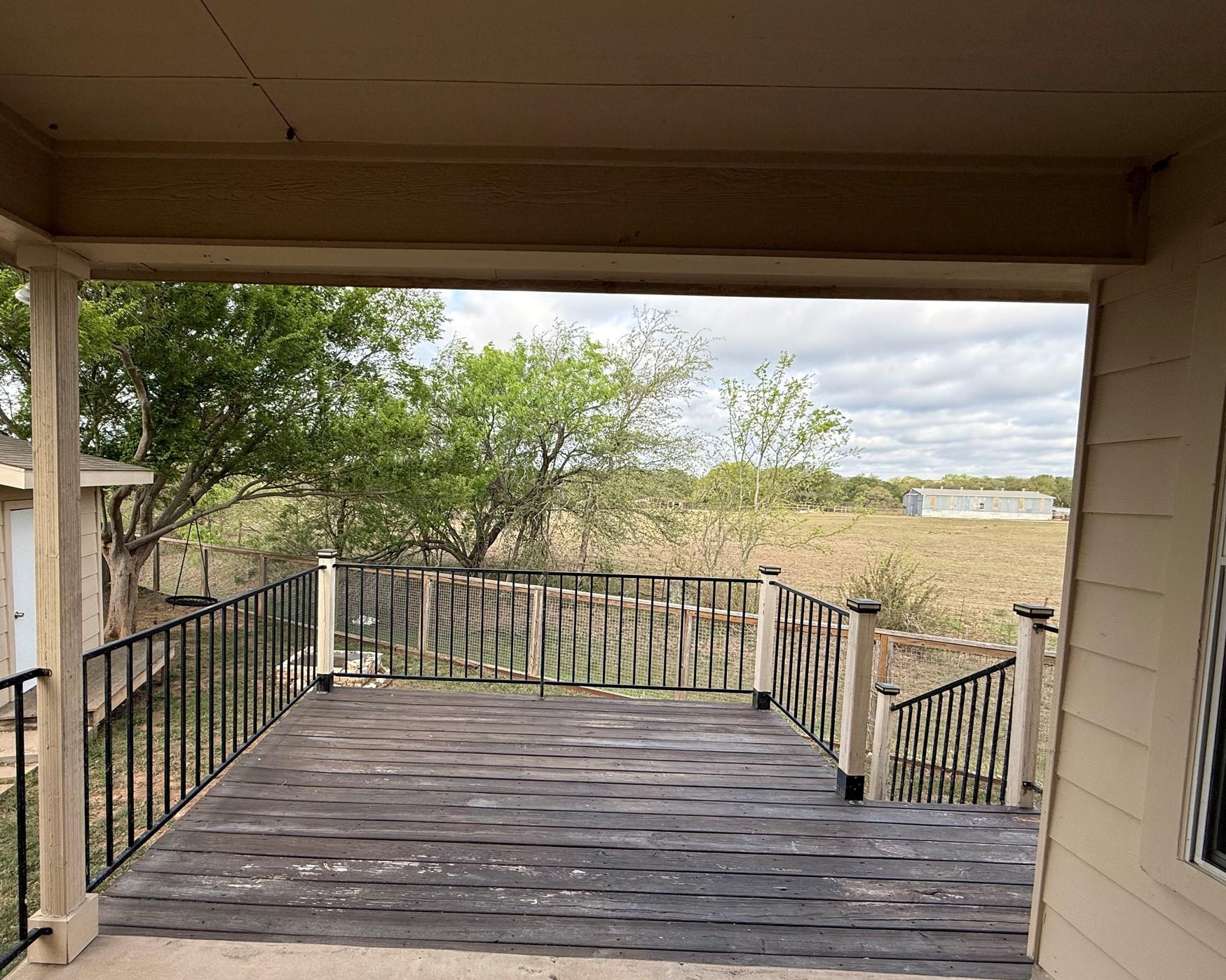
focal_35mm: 16
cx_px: 525
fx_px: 581
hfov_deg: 92.5
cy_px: 521
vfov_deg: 80.3
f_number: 2.2
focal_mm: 2.22
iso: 64
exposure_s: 1/564
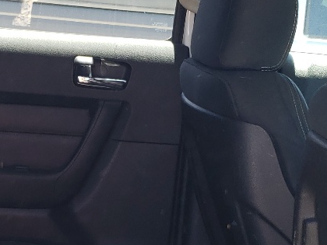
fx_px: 935
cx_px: 70
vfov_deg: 14.8
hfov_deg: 19.6
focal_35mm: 99
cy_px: 227
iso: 50
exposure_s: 1/123
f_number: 1.5
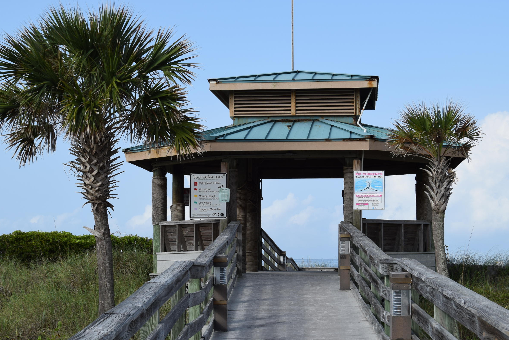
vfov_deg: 17.9
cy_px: 194
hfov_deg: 26.6
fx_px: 1075
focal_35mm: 76
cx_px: 237
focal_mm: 40
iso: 200
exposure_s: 1/400
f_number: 10
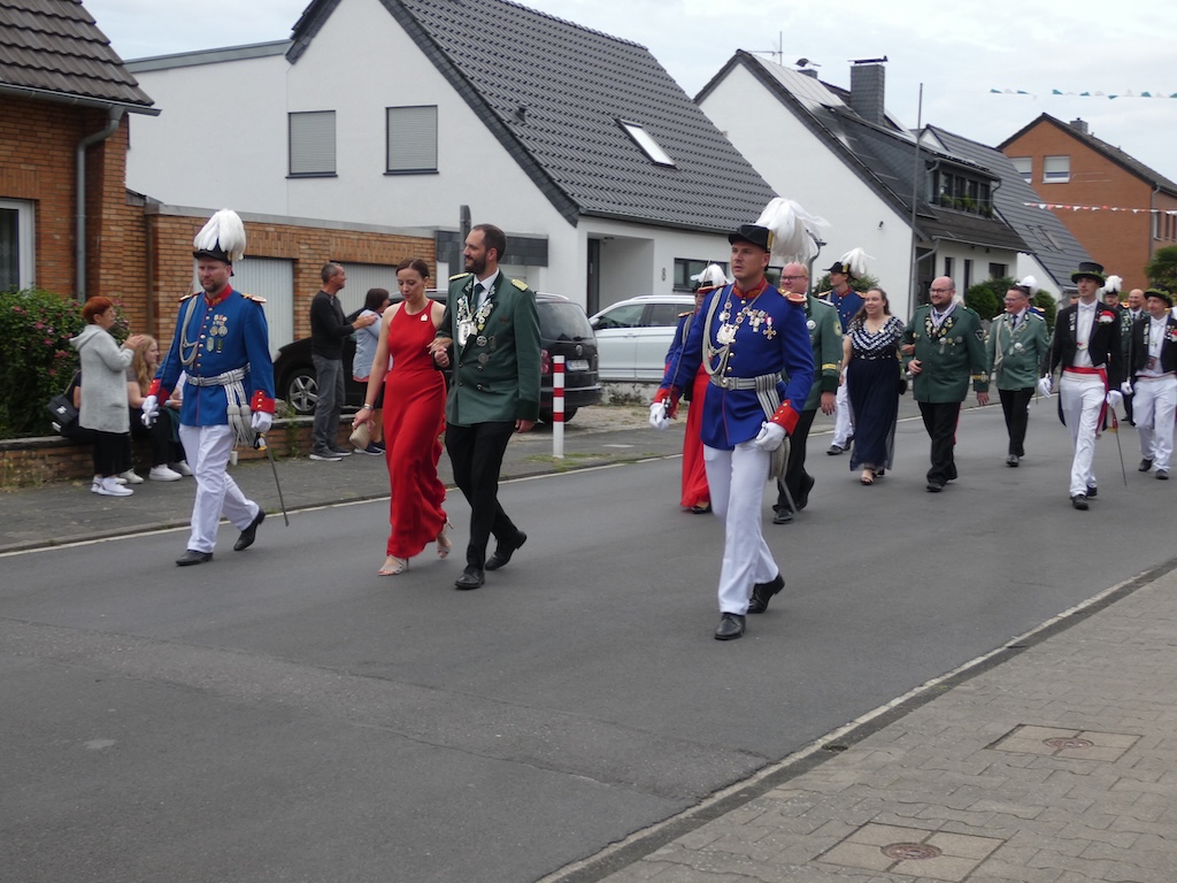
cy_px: 442
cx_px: 588
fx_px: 1632
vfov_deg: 30.3
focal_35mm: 48
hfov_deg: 39.7
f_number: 3.8
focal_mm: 8.6
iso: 100
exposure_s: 1/80
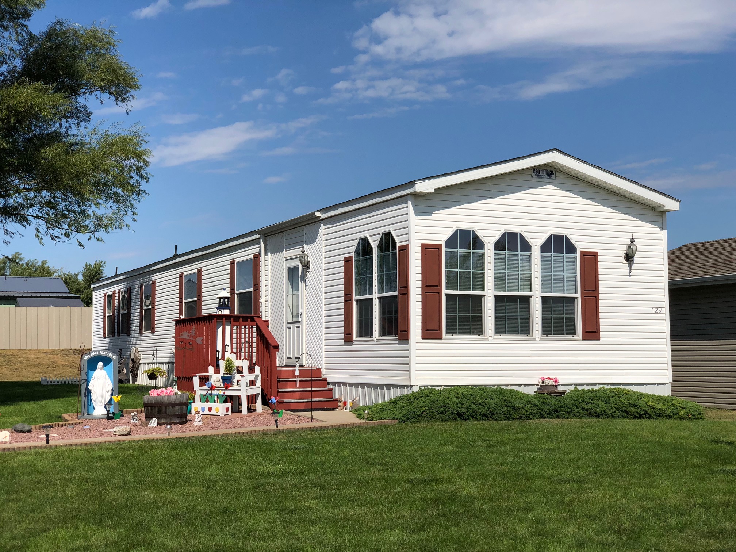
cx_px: 368
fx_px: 1106
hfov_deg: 36.8
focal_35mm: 52
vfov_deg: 28.0
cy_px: 276
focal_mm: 6
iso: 16
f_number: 2.4
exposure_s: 1/2288
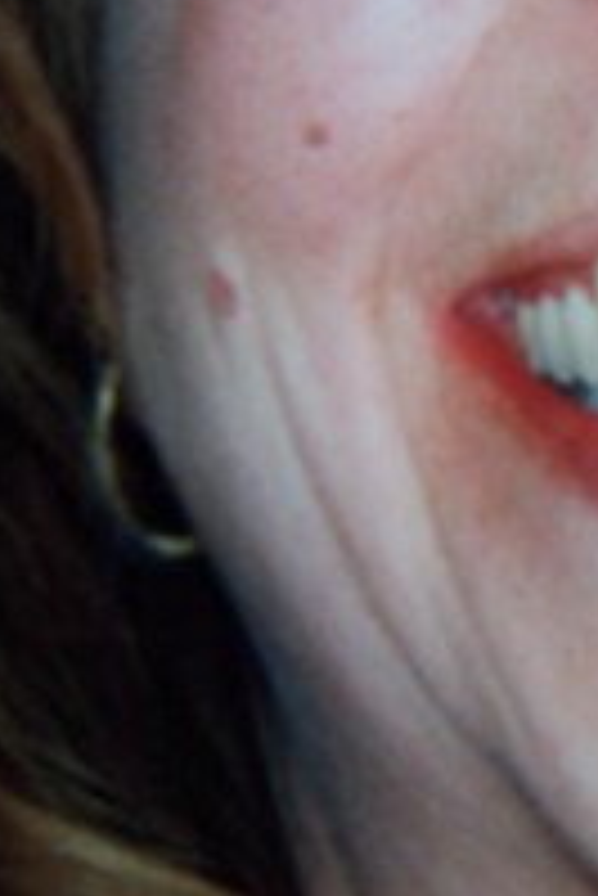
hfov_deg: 14.7
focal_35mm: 88
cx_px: 832
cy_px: 425
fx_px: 2189
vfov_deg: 23.1
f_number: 2.8
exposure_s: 1/350
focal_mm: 6.3
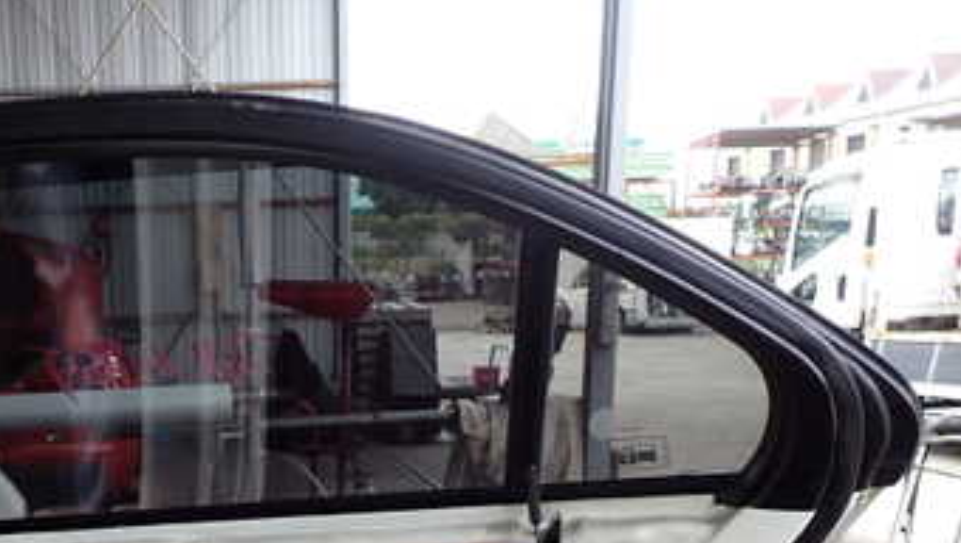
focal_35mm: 48
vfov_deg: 23.4
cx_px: 204
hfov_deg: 41.2
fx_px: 1224
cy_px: 602
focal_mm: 4.5
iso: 100
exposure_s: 1/200
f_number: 2.8
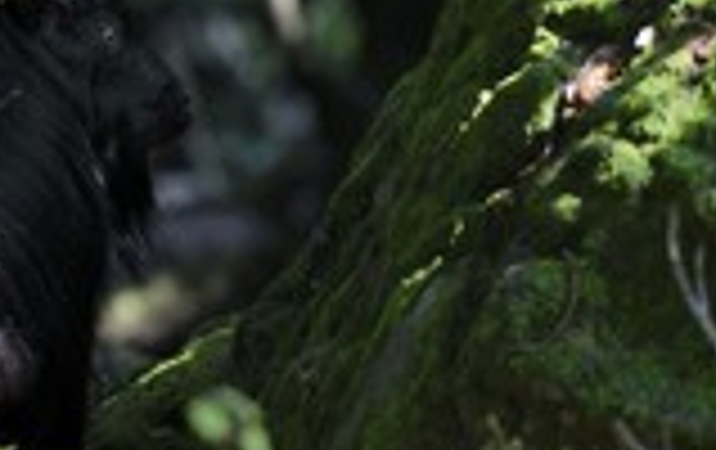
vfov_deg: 2.5
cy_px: 176
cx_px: 230
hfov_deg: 3.9
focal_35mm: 537
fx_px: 10497
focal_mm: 200
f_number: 2.8
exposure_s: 1/400
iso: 400
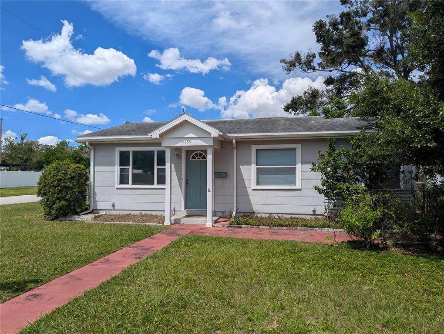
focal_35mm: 24
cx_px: 222
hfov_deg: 71.5
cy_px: 167
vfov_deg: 56.9
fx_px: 308
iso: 47
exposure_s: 1/3774
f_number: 1.85
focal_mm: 6.81
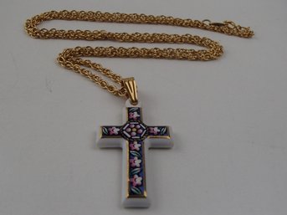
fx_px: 307
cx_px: 144
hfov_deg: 50.2
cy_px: 108
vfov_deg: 38.6
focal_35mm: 37
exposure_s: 1/160
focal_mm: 6.64
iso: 125
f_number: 4.7
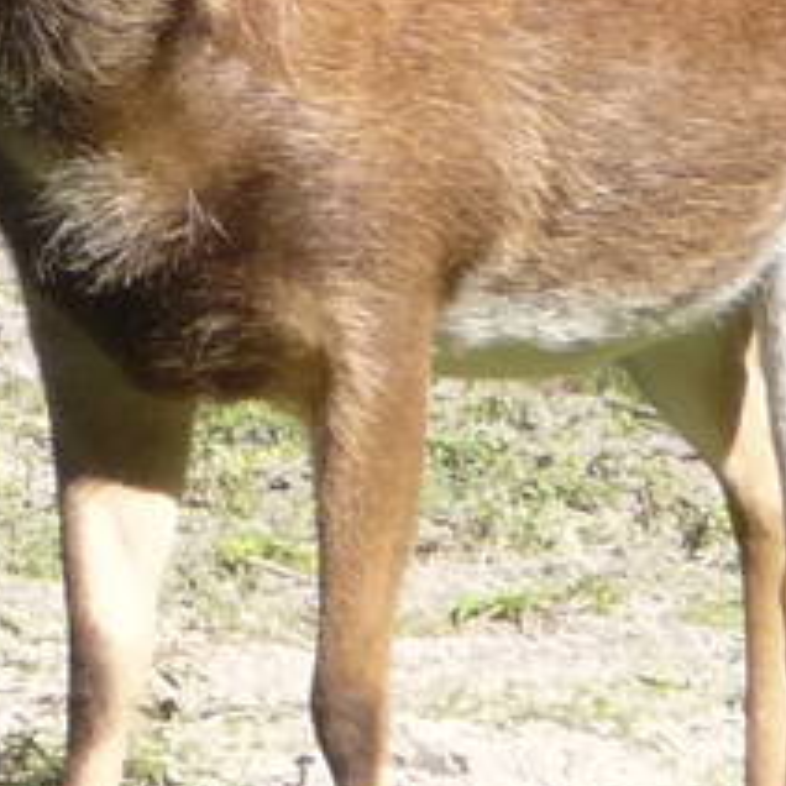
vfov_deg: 1.5
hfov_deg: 1.5
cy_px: -226
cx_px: -590
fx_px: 30467
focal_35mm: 1186
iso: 200
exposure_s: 1/500
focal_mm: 30.5
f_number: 4.8
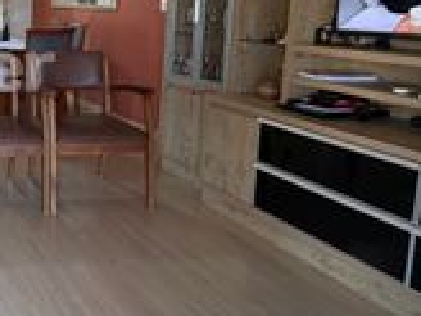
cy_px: 64
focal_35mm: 41
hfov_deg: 34.8
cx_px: -103
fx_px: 499
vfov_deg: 34.1
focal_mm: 2.22
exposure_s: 1/60
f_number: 2.2
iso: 200
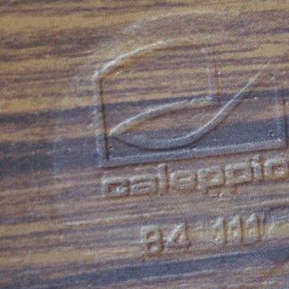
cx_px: 199
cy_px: 170
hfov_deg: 5.0
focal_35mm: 347
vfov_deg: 5.0
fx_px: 3278
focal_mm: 50.69
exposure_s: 1/60
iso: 400
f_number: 3.5
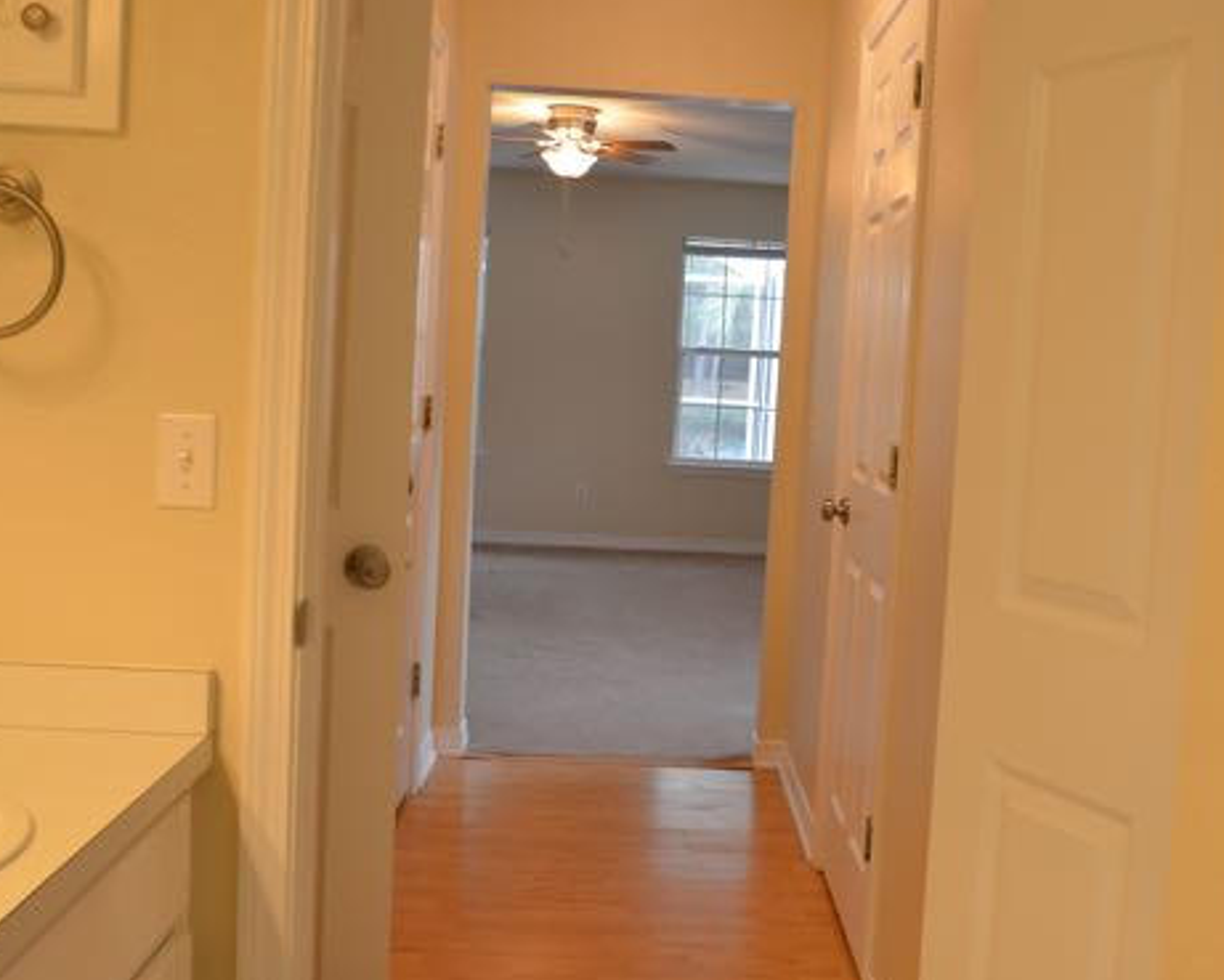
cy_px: 457
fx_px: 1413
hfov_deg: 46.3
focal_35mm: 39
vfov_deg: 38.2
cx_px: 789
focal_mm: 20
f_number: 4.2
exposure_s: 1/60
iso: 800
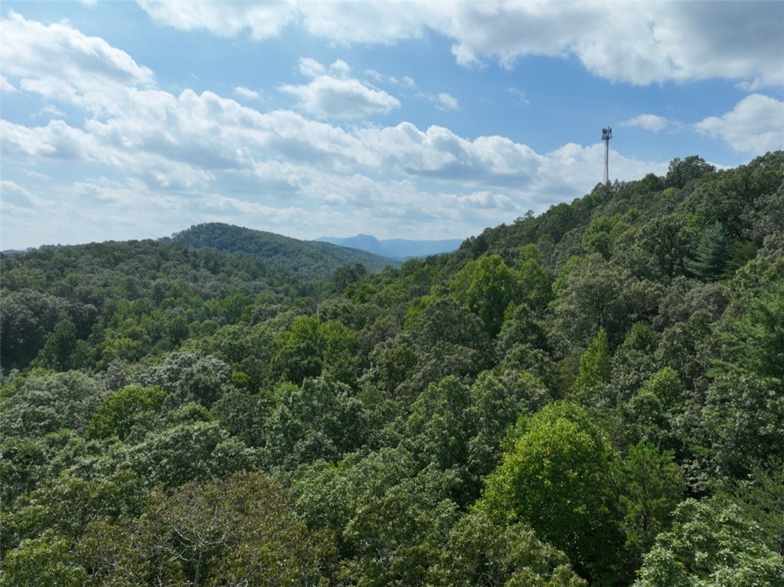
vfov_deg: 56.8
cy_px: 294
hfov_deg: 71.6
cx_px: 392
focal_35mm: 24
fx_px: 543
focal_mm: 12.29
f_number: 2.8
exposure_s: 1/500
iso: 180
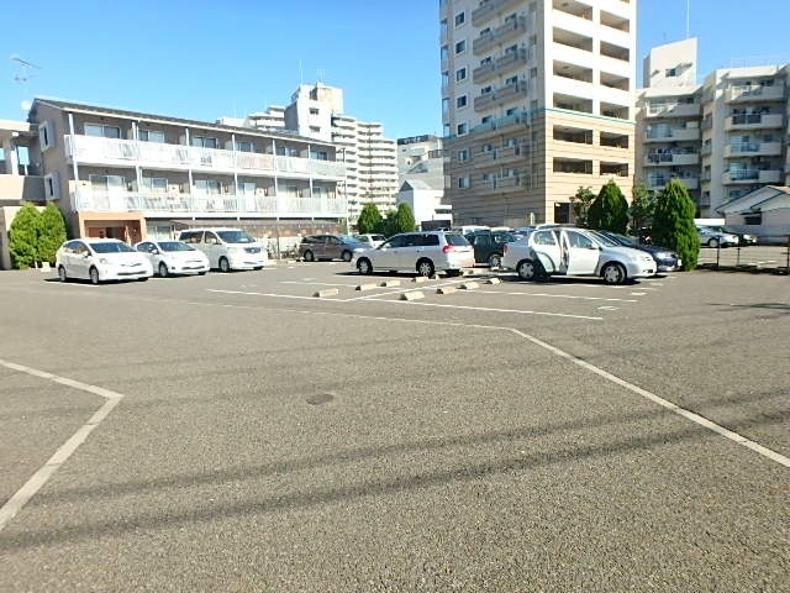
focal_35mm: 21
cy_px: 296
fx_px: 479
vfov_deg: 63.4
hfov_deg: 79.0
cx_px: 395
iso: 125
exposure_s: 1/640
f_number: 3.5
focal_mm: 3.7
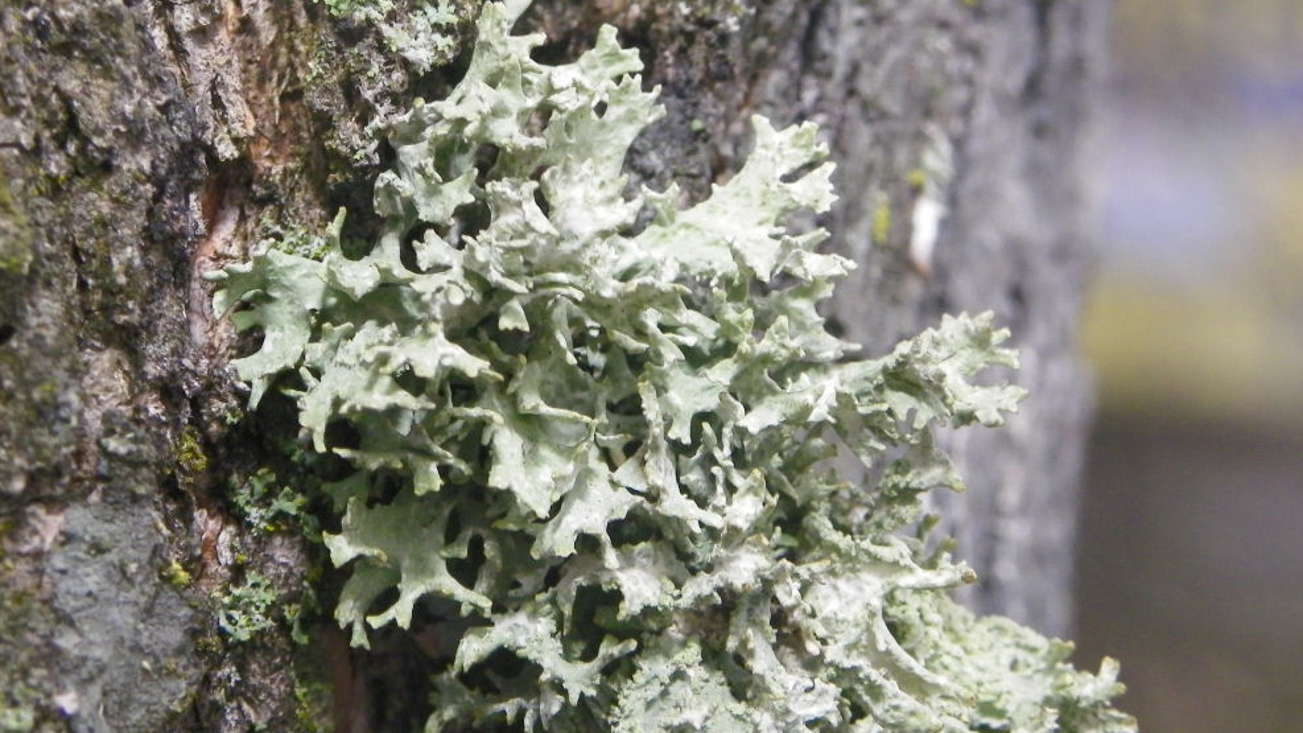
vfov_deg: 8.5
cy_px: 497
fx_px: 4940
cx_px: 558
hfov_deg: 15.0
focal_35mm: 143
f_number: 4
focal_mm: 19.2
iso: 200
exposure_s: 1/50
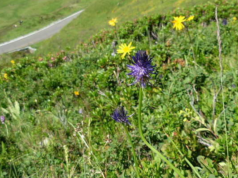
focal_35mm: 57
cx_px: 146
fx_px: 392
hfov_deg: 33.6
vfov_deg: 25.7
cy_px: 83
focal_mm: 6.3
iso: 79
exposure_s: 1/724
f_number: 2.9
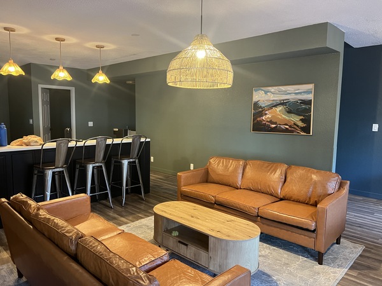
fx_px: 287
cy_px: 143
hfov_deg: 67.3
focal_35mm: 26
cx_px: 191
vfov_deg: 53.1
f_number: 1.5
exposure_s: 1/60
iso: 400
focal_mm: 5.7
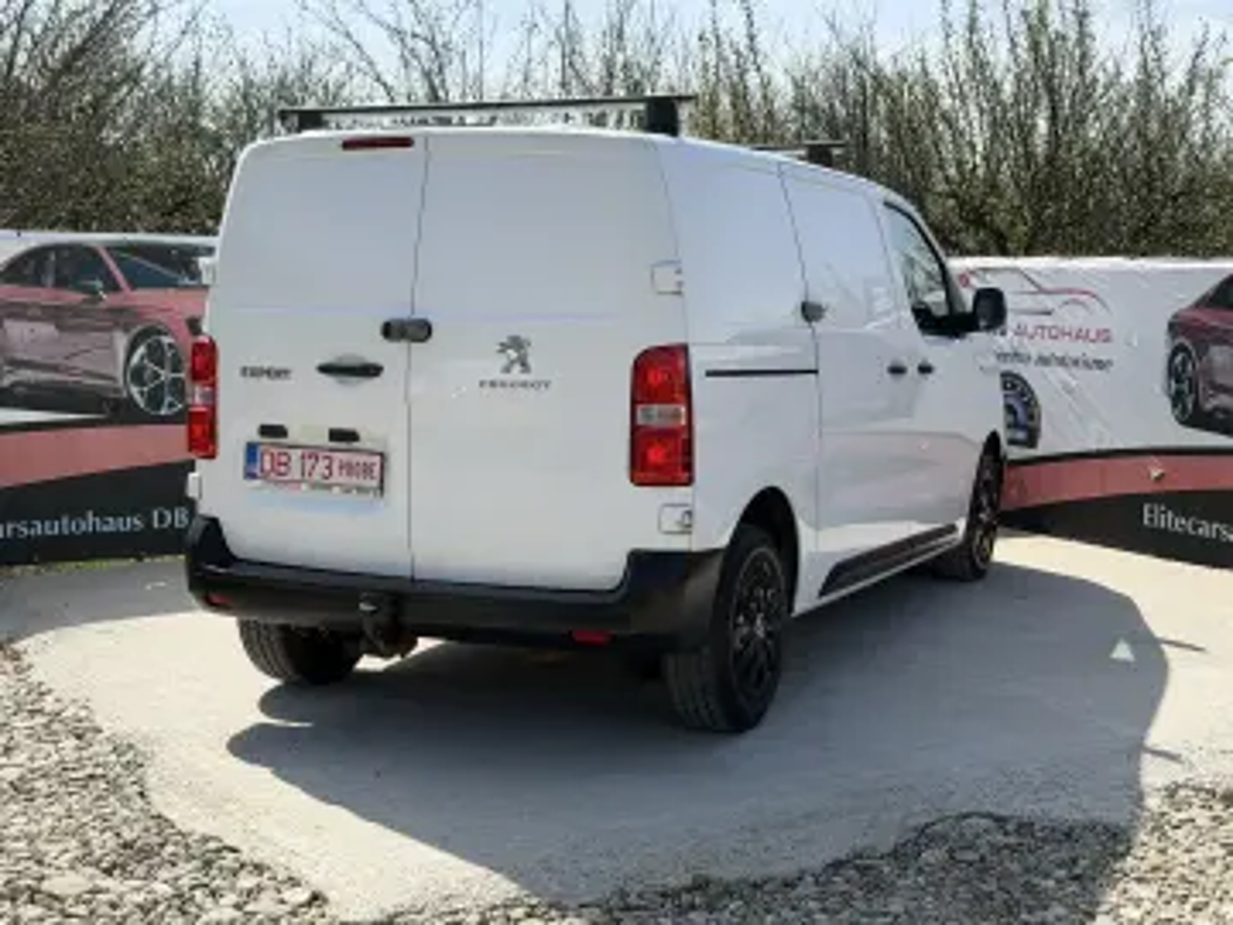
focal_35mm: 48
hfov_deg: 39.7
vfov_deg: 30.3
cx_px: 616
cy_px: 462
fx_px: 1710
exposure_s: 1/4878
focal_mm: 6.76
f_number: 1.78
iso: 80
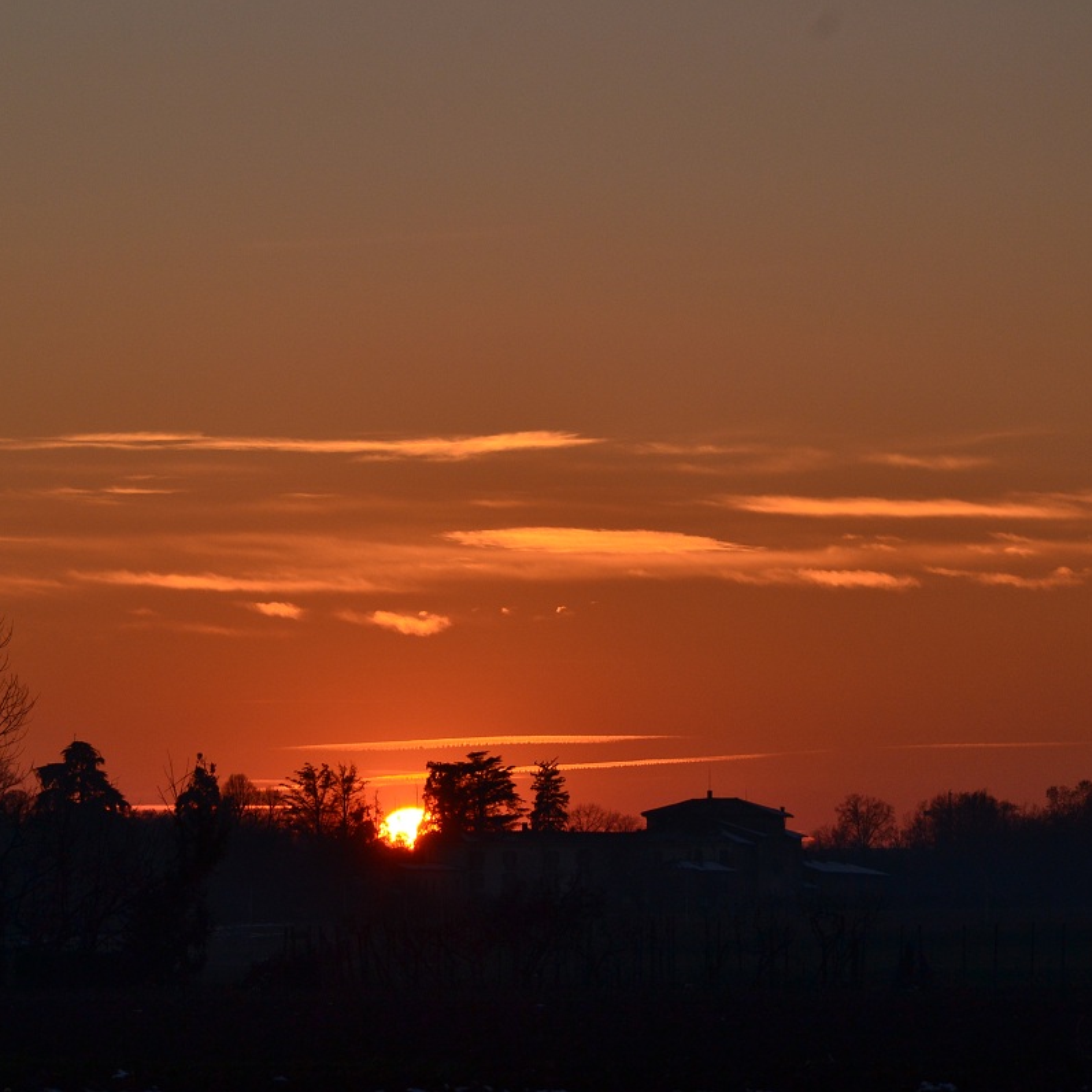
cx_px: 460
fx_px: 7197
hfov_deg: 8.7
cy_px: 545
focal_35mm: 202
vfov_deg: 8.7
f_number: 11
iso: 320
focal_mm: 105
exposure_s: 1/500
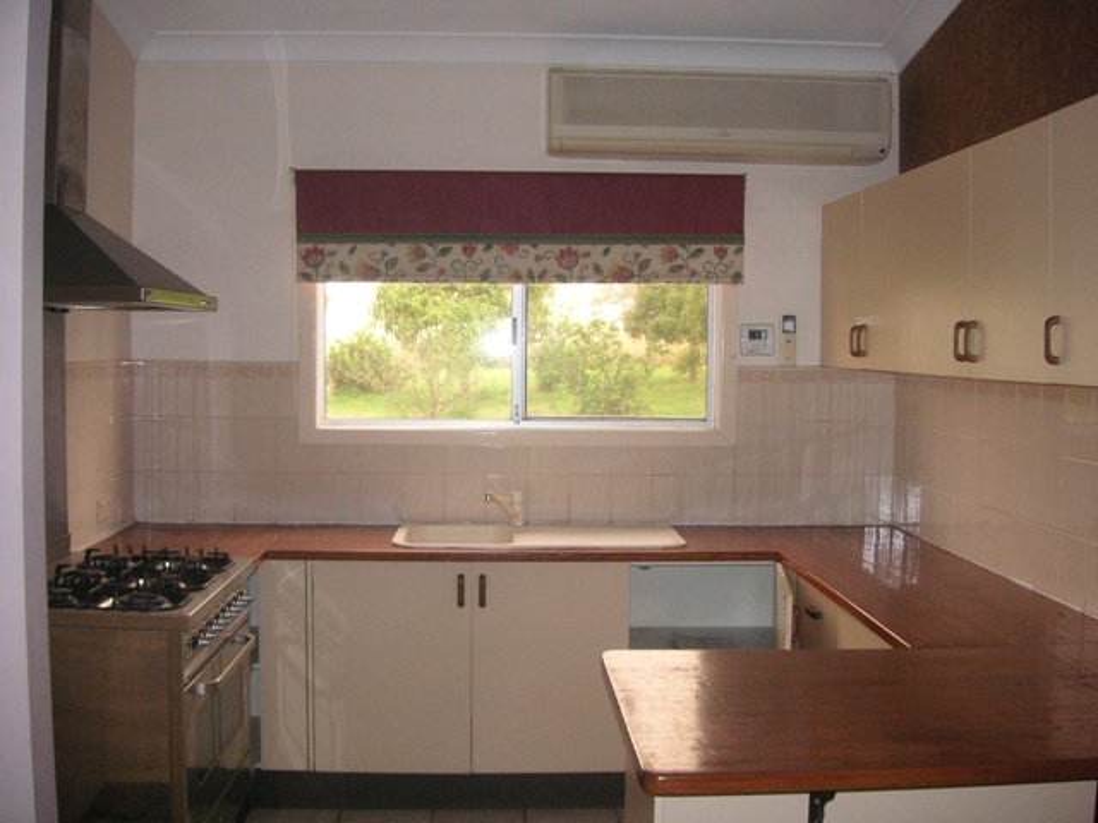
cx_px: 549
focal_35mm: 37
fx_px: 1174
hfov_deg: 50.1
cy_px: 412
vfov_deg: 38.7
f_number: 2.8
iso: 160
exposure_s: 1/45
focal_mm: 6.1
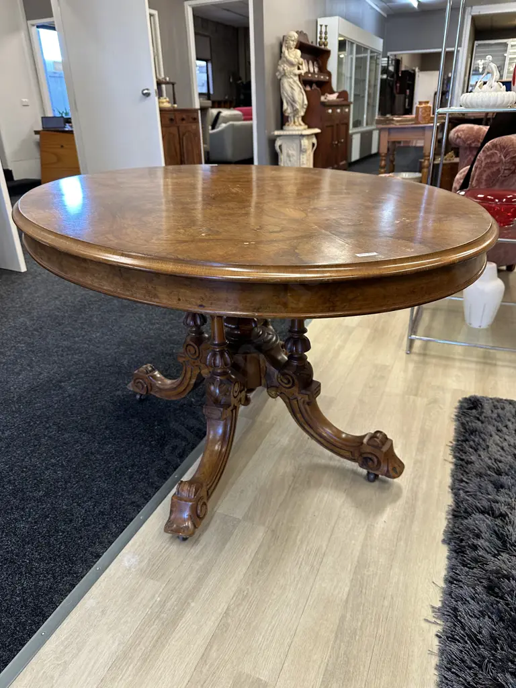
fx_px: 477
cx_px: 258
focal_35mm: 24
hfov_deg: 56.8
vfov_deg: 71.6
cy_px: 344
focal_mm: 6.86
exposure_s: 1/100
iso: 200
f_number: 1.78
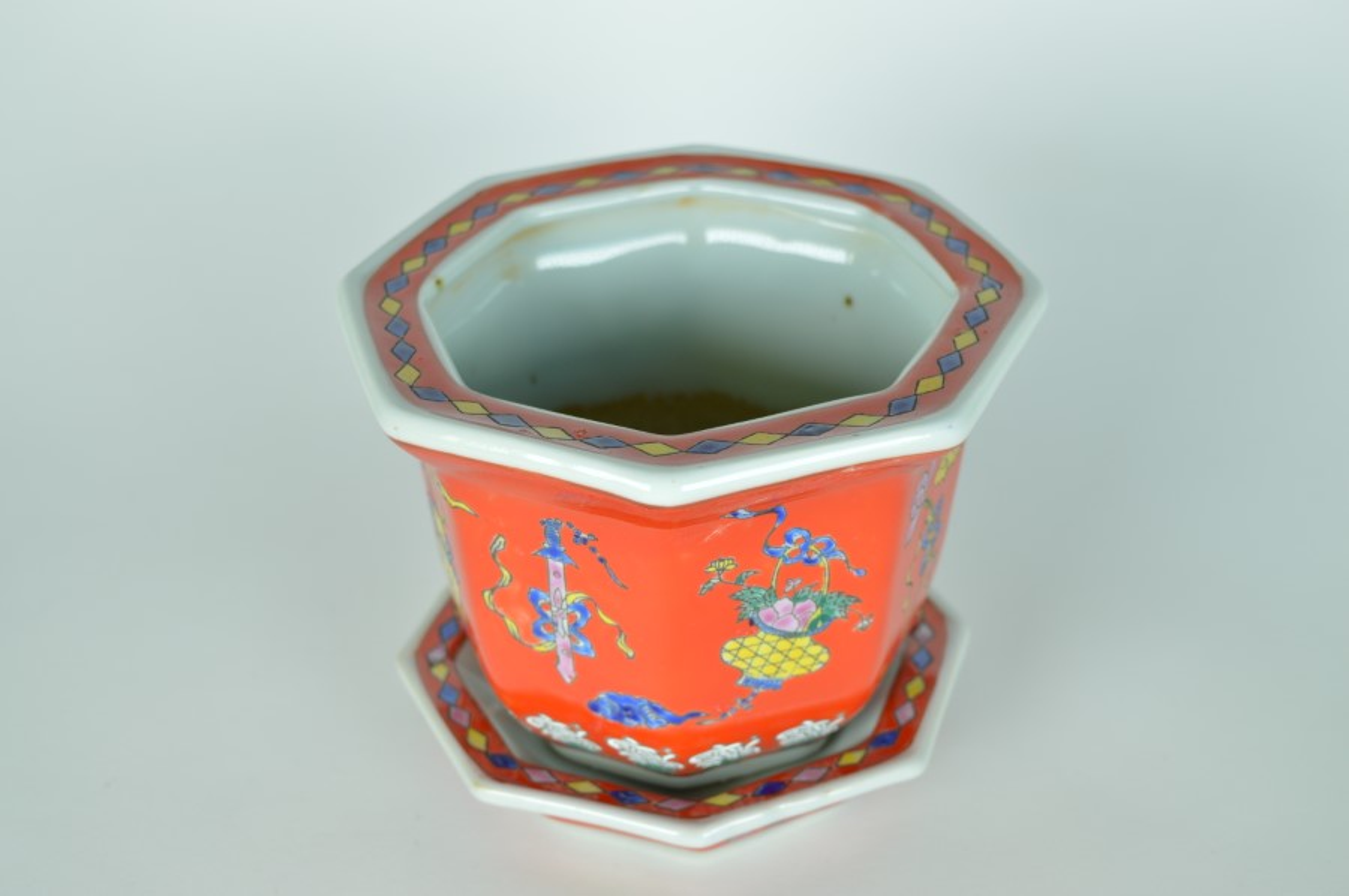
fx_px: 1797
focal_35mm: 48
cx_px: 674
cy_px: 448
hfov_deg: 41.2
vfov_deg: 28.0
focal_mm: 32
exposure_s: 1/160
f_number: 6.3
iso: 100
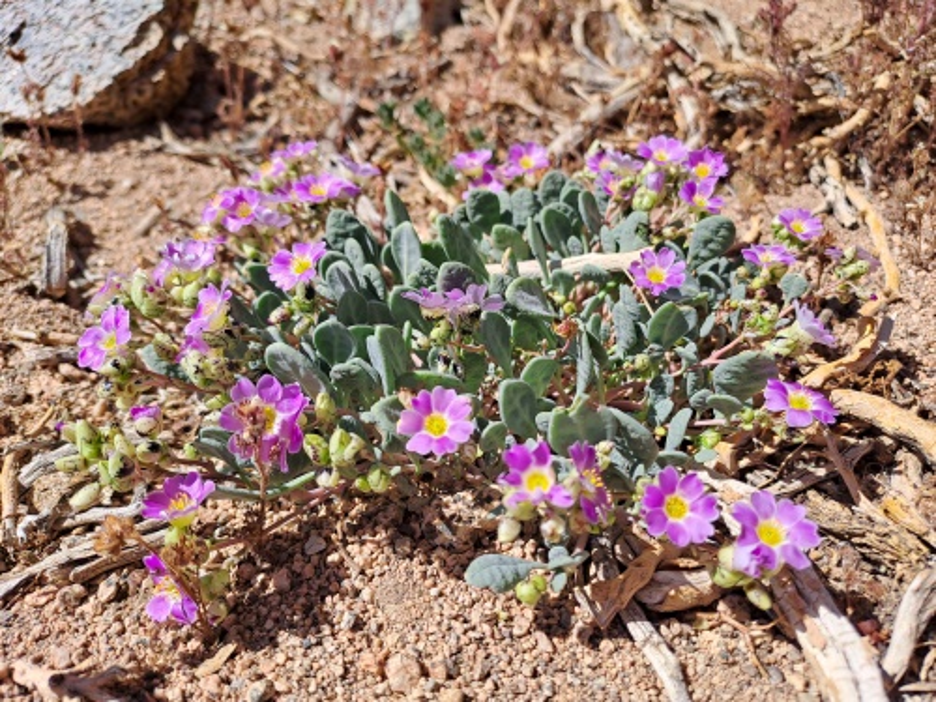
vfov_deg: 54.9
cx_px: 468
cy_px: 351
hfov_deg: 69.4
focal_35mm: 25
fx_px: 676
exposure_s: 1/1923
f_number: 1.8
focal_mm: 4.65
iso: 32
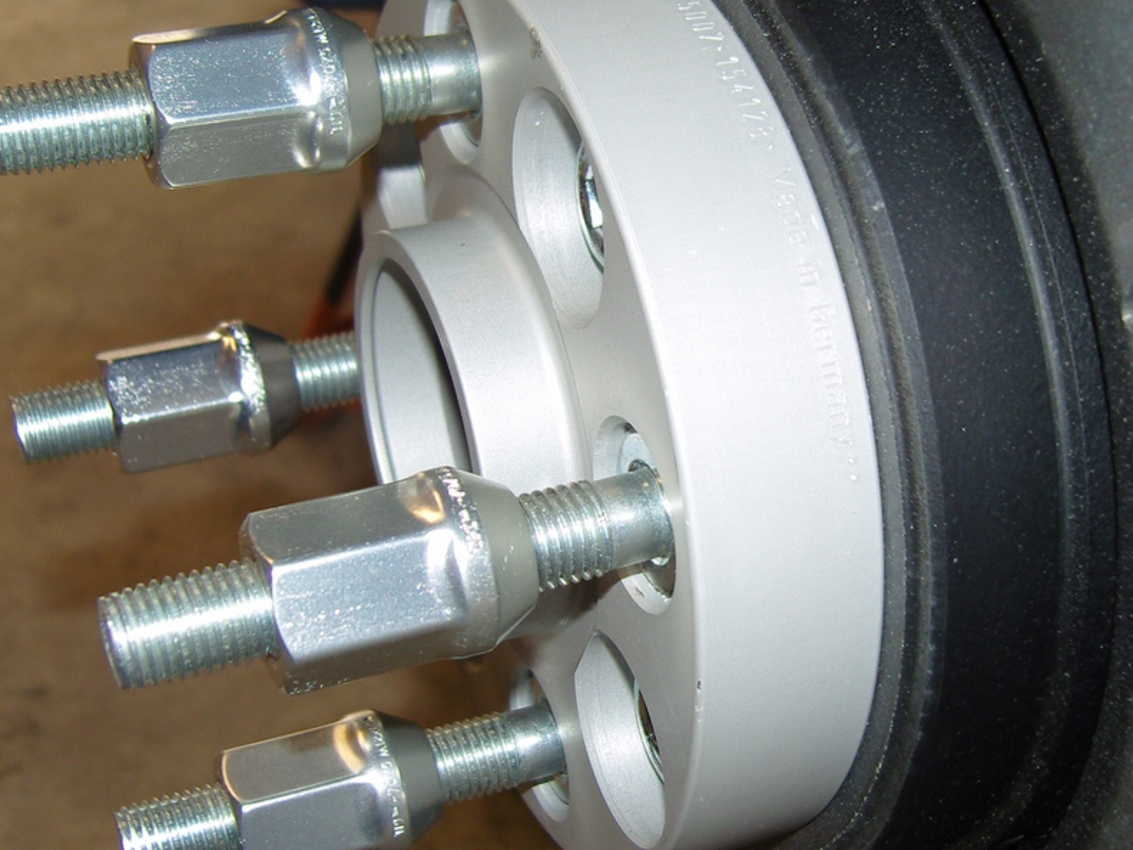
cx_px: 738
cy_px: 378
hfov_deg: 34.7
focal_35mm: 55
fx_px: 1800
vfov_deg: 26.5
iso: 100
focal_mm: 7.3
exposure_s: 1/40
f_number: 2.8
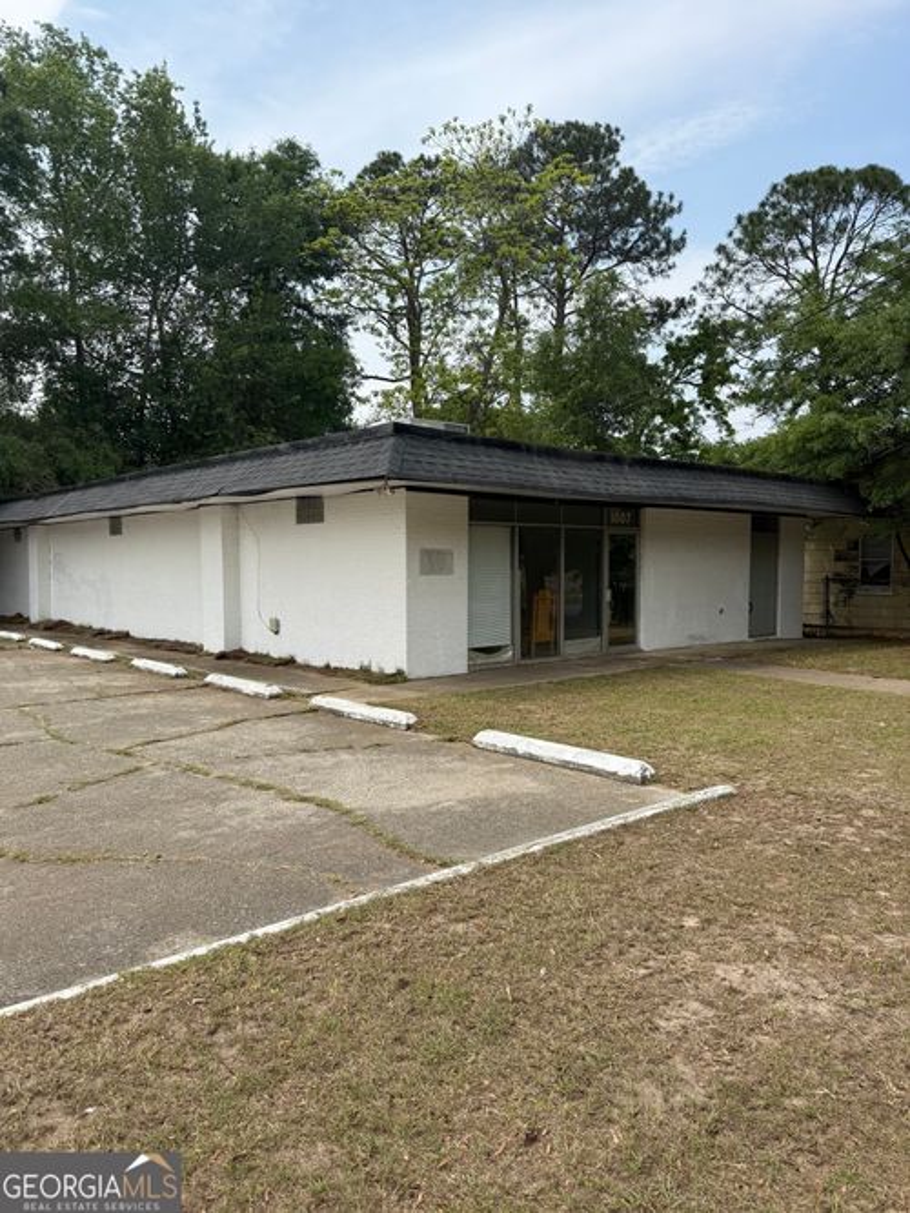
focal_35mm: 24
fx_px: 841
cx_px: 455
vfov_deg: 71.6
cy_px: 606
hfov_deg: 56.8
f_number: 1.78
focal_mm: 6.76
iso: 80
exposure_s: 1/3021
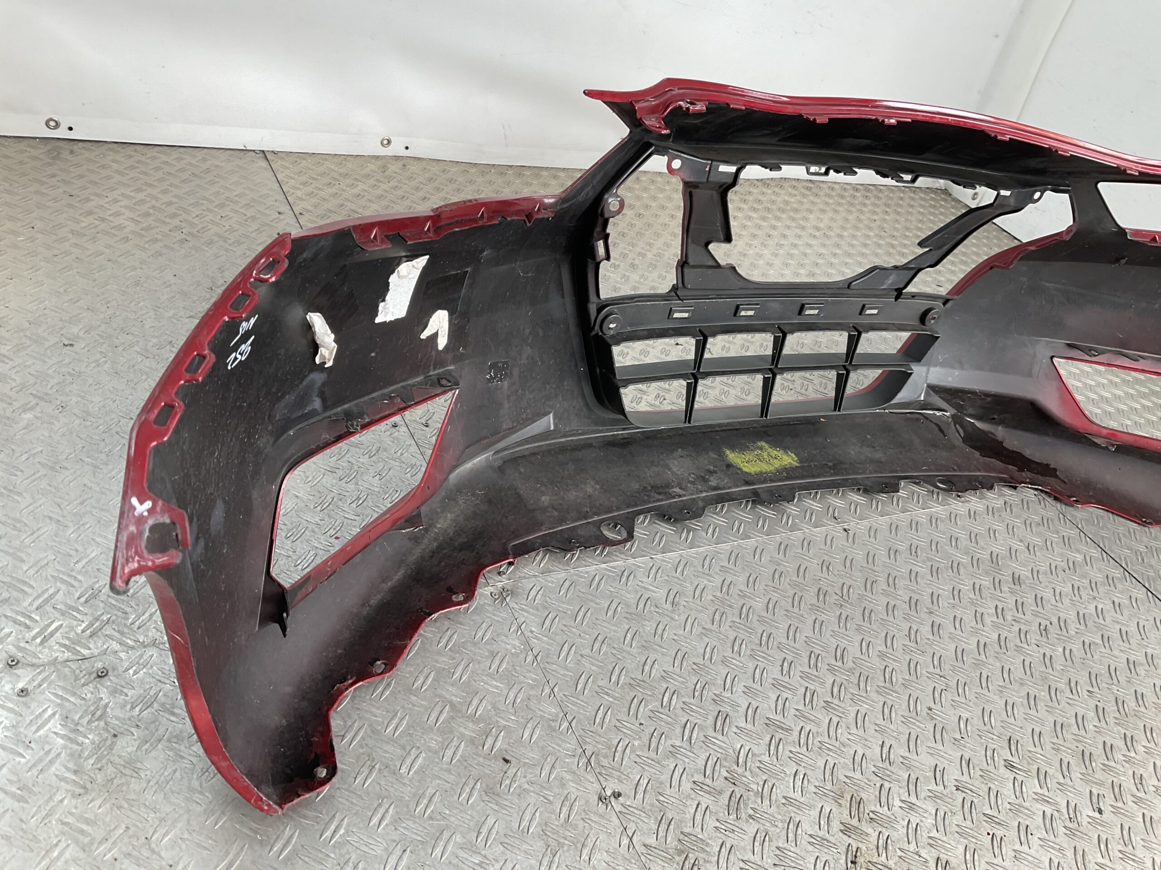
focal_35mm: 29
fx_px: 973
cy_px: 435
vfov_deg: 48.2
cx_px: 580
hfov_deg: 61.7
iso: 16
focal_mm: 3
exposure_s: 1/119
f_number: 1.8
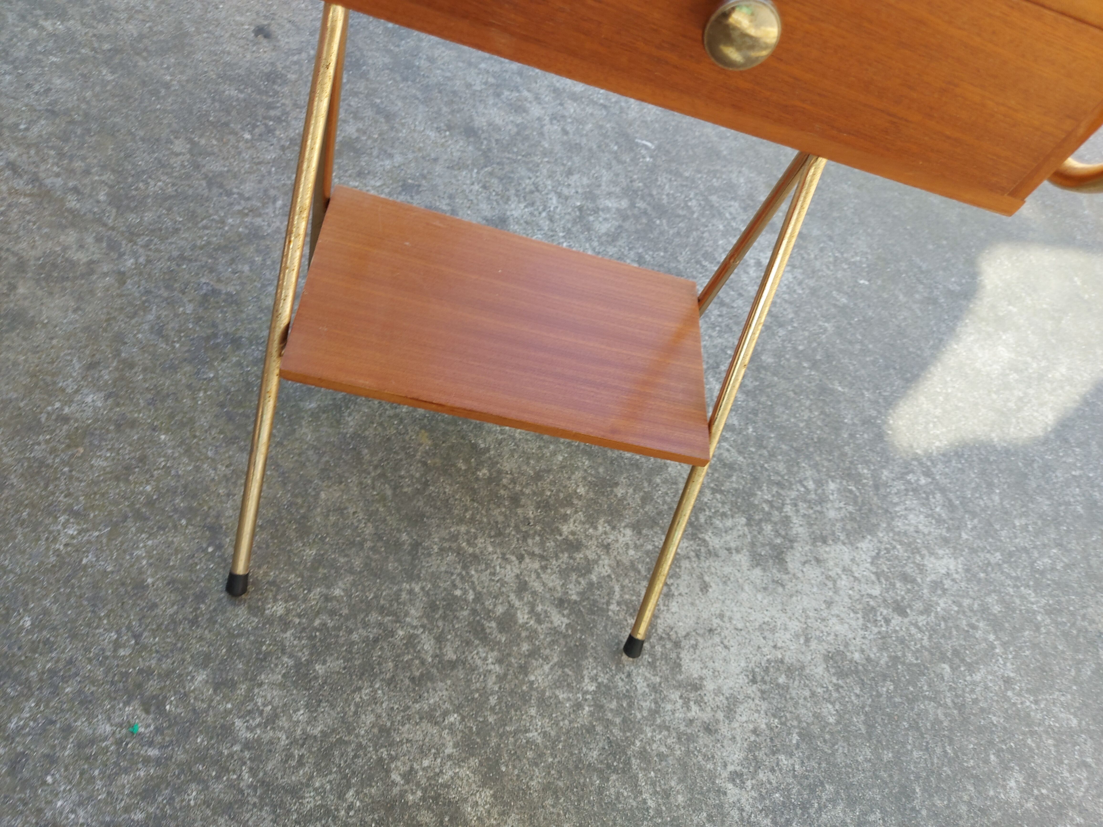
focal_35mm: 24
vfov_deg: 56.8
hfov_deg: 71.6
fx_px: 765
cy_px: 414
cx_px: 552
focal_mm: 5.23
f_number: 1.8
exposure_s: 1/100
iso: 32
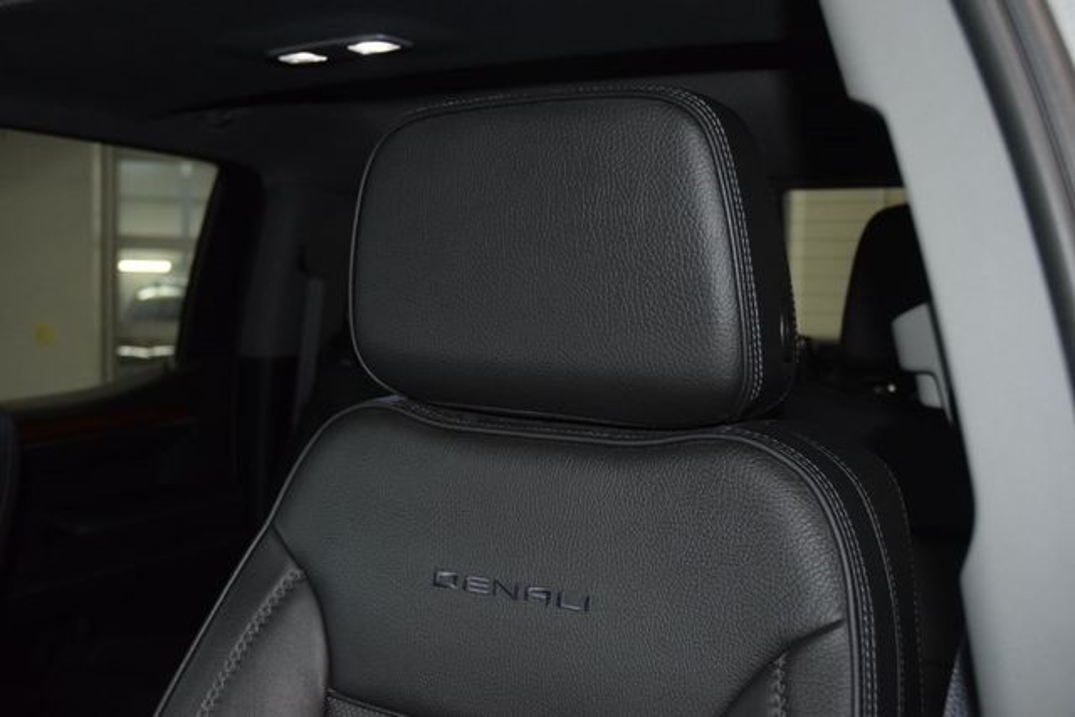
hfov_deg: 51.3
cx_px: 538
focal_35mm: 38
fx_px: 1120
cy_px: 358
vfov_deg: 35.5
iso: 1600
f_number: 3.8
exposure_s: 1/80
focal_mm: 25
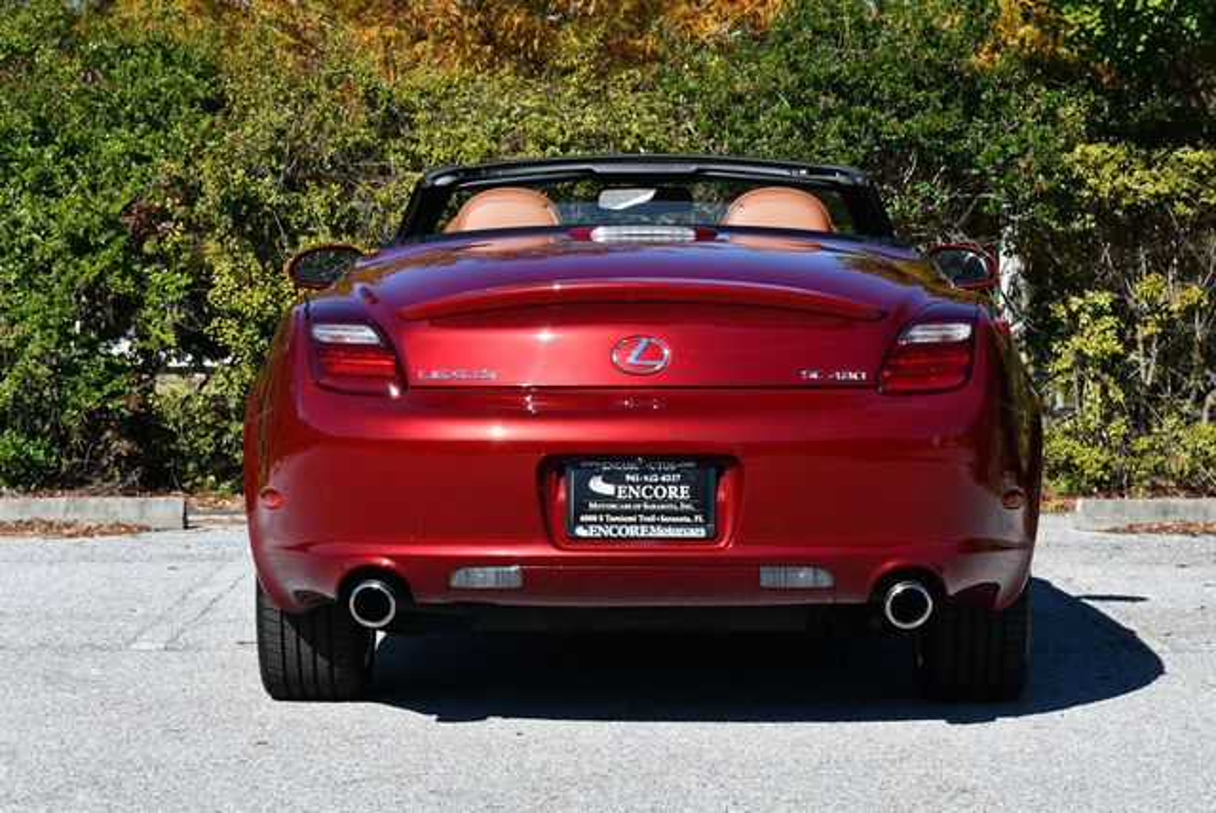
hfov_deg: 18.6
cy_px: 406
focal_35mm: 110
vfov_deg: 12.5
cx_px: 608
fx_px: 3719
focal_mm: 55
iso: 100
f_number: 8
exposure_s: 1/250
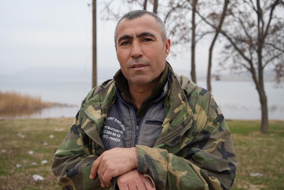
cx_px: 142
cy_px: 95
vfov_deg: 32.6
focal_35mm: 41
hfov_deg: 47.4
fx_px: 323
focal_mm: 41
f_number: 4.5
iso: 100
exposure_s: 1/100
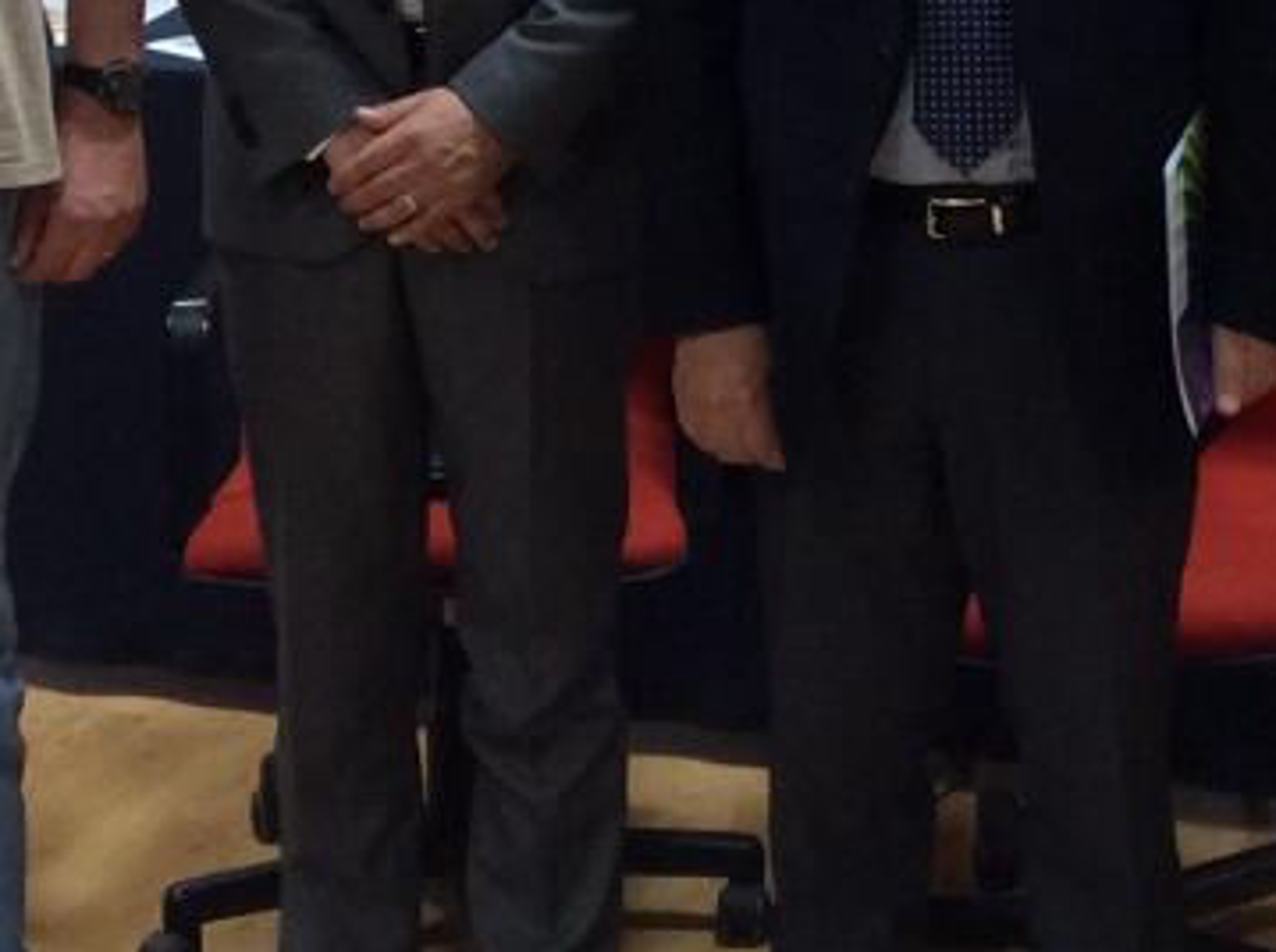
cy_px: -288
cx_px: 757
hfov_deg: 18.4
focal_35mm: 107
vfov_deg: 13.3
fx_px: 3938
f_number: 2.4
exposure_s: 1/25
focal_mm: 3.3
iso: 100
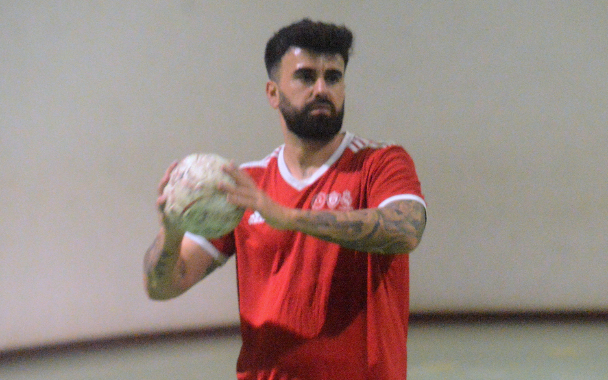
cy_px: 197
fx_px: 4699
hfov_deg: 7.4
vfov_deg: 4.6
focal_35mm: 284
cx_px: 304
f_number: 8
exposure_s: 1/125
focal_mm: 185
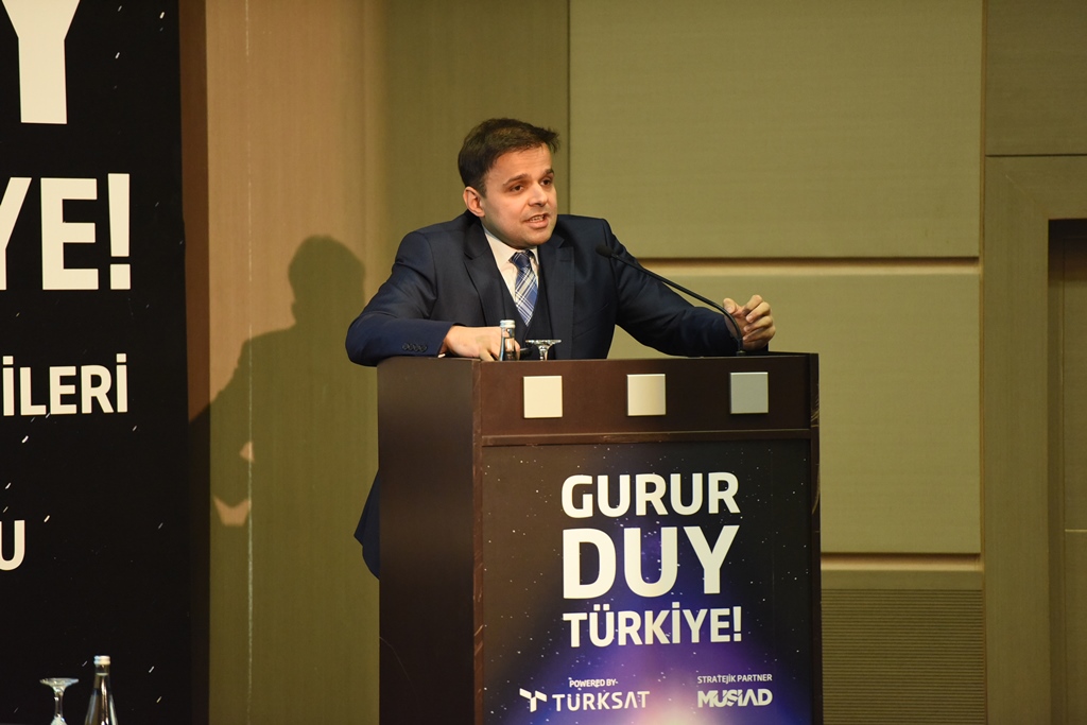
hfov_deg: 10.3
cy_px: 362
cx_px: 544
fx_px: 6039
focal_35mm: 200
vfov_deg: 6.9
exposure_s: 1/125
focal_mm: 200
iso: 4000
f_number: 2.8
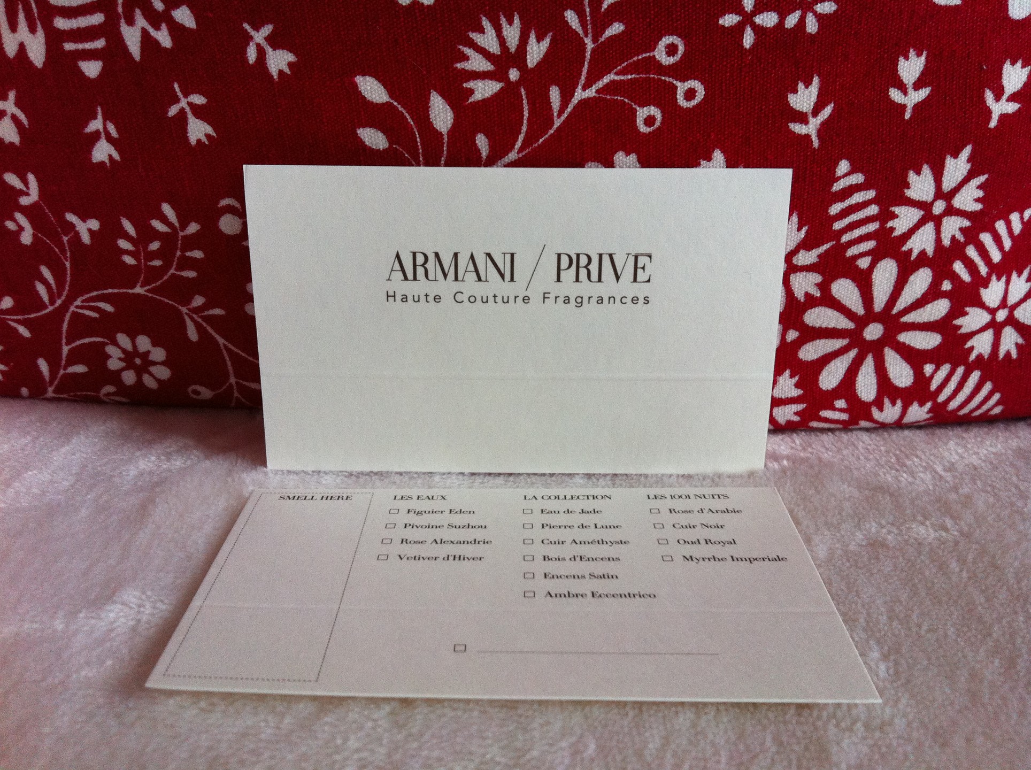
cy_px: 385
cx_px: 516
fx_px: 1041
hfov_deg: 52.7
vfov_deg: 40.6
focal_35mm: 35
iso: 125
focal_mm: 3.85
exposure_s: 1/120
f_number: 2.8
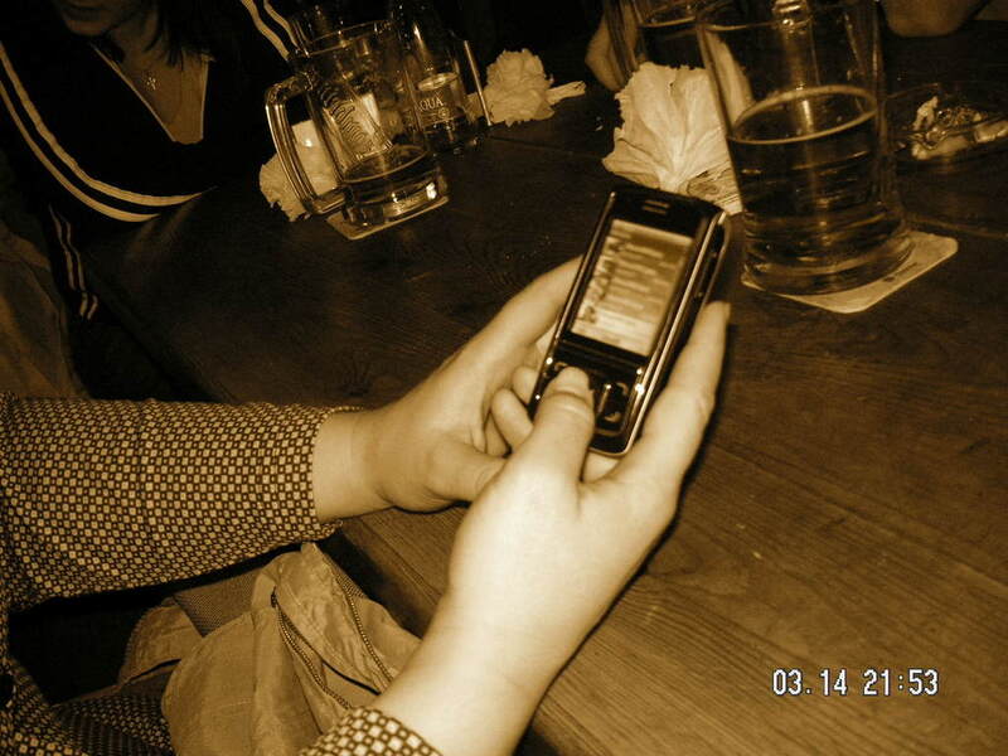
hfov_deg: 50.1
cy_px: 378
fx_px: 1077
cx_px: 504
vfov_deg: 38.7
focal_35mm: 37
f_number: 2.8
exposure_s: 1/45
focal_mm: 6.1
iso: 160
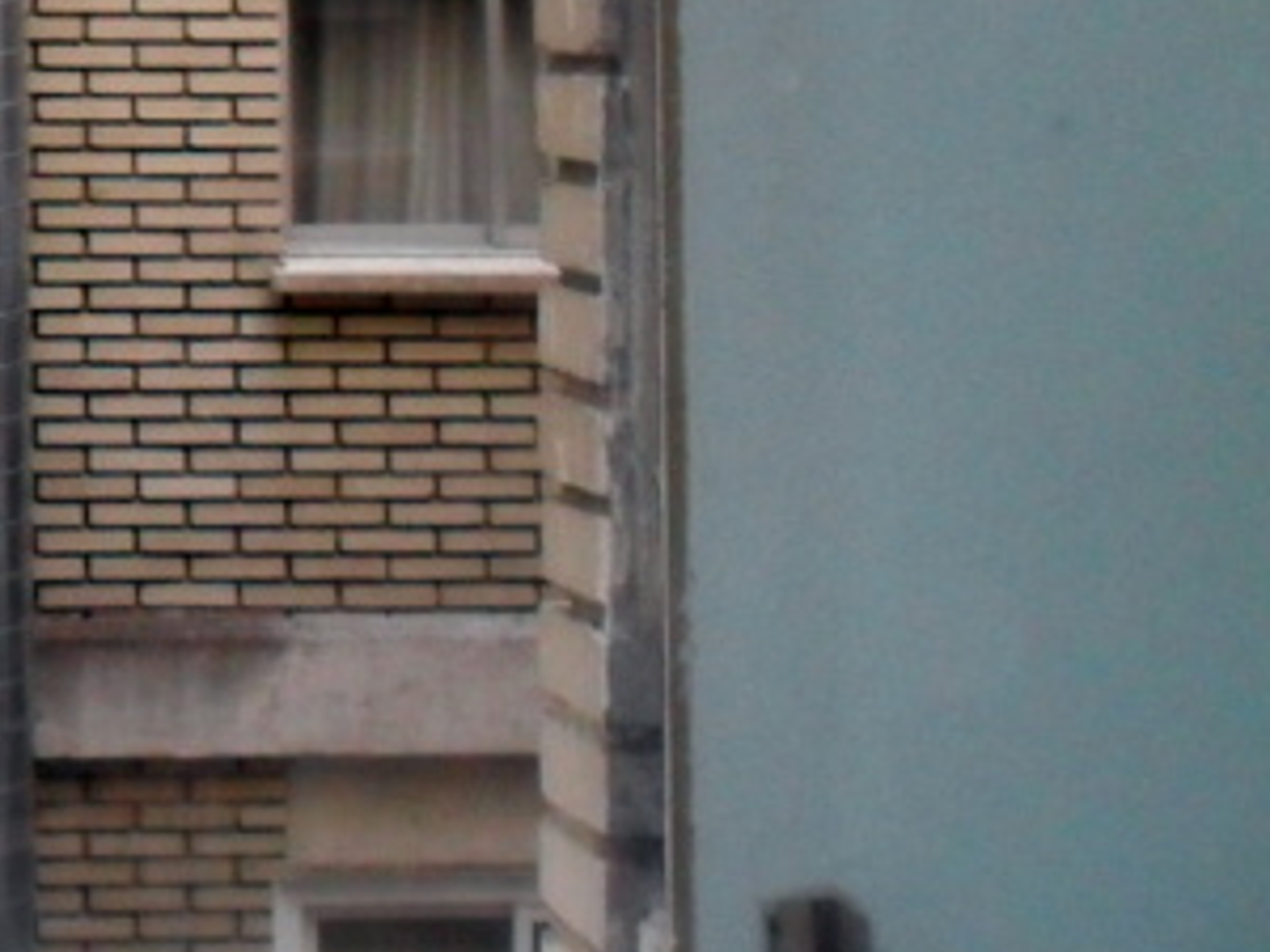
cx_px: -508
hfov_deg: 21.2
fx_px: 2972
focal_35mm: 81
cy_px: -167
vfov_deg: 17.4
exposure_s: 1/45
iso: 320
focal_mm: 4.9
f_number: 3.5
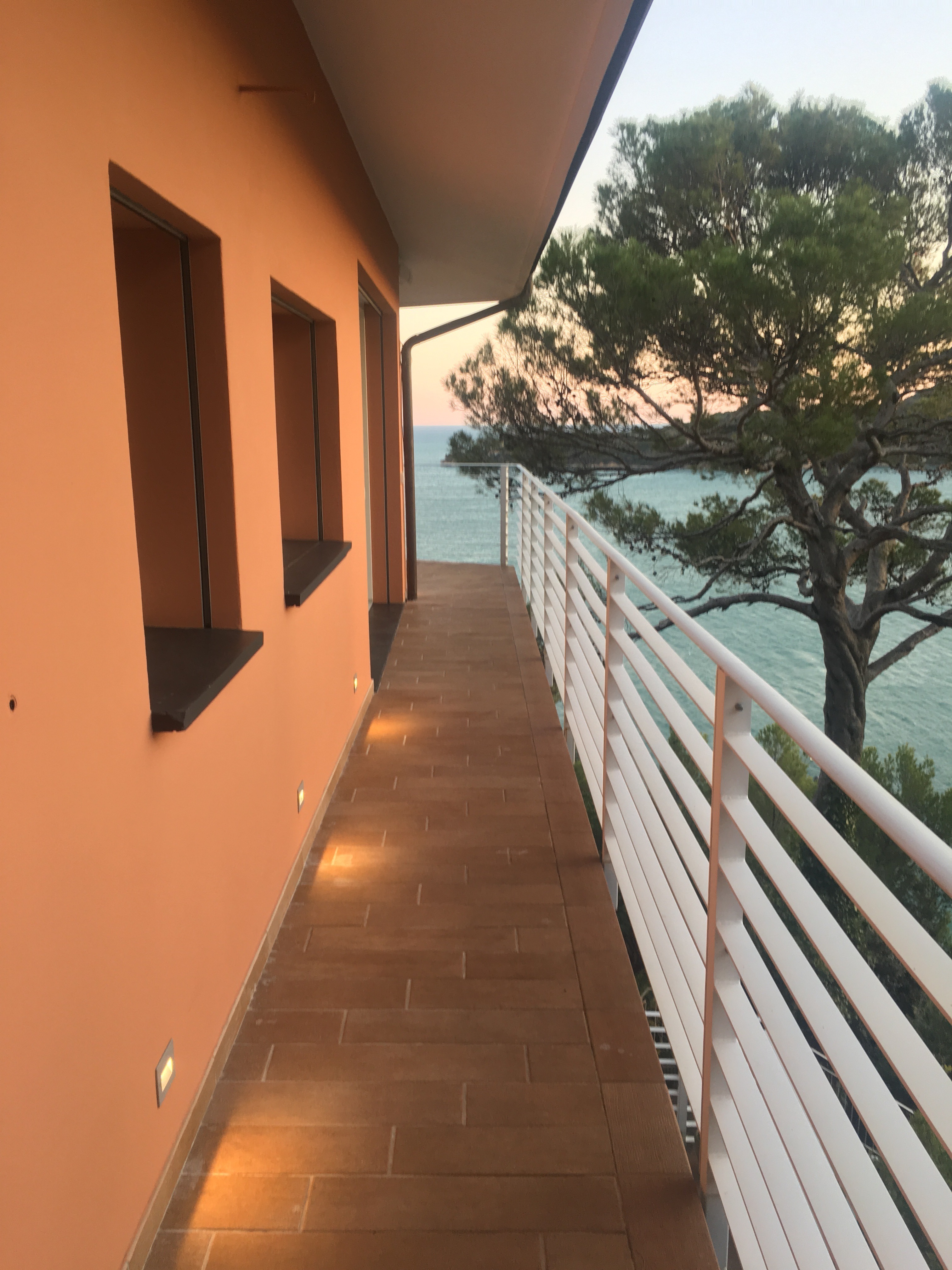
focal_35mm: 29
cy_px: 635
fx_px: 1063
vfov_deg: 61.7
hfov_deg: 48.2
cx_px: 476
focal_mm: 4.15
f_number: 2.2
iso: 32
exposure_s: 1/50
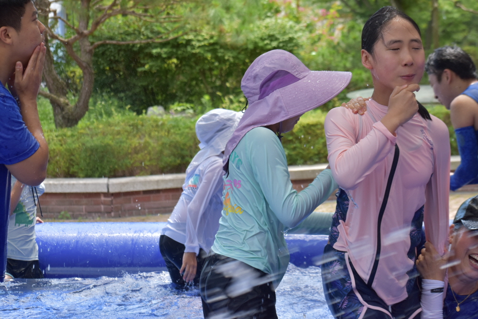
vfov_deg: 11.4
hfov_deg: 17.1
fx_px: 1594
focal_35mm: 120
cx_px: 239
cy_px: 160
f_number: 8
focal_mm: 80
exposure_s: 1/250
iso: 360
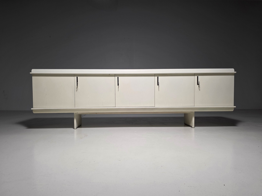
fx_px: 174
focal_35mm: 23
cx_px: 131
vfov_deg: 58.9
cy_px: 98
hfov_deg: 73.9
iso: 125
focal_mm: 6.3
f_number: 1.7
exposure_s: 1/51.5
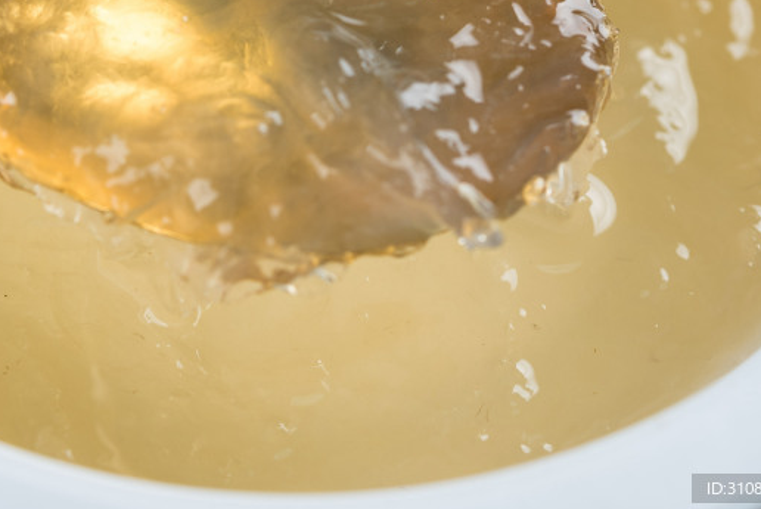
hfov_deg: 17.2
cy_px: 13
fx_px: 2518
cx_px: 286
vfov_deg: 11.4
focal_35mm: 119
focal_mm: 60
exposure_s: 1/125
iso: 100
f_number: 8
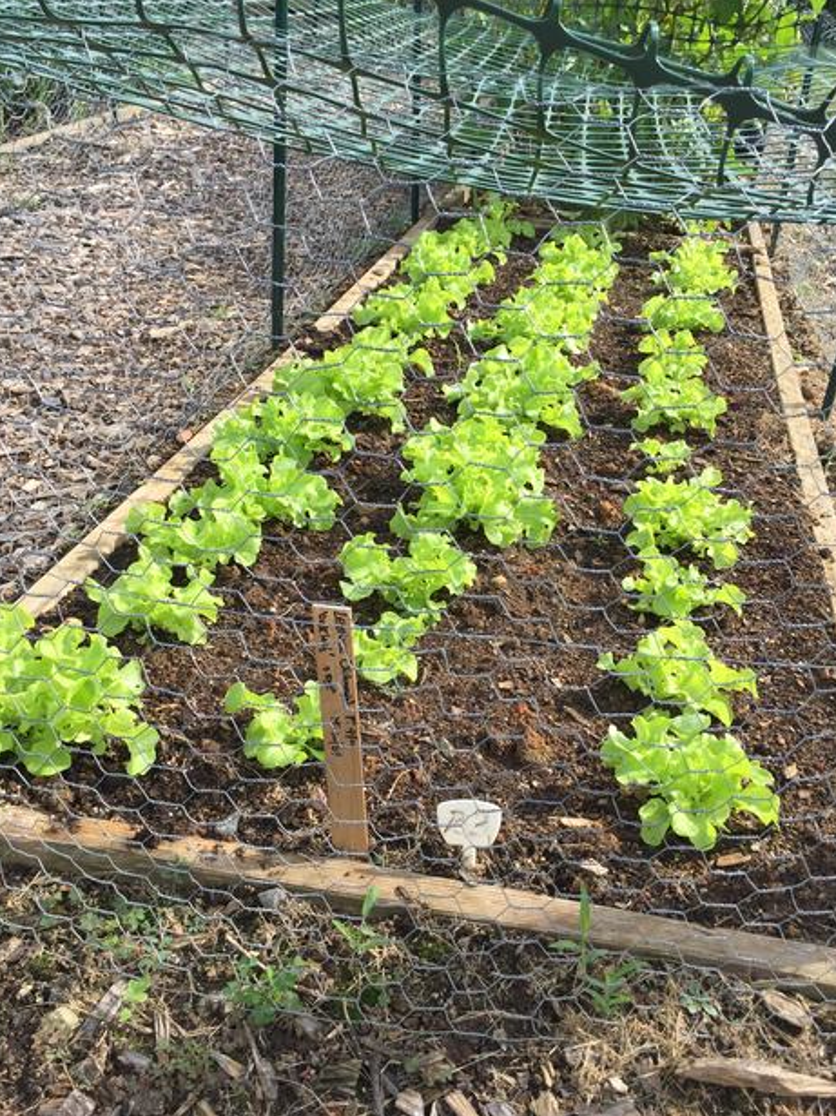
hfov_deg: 42.9
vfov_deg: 55.4
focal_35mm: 33
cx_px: 460
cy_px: 563
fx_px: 1063
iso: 32
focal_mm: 4.15
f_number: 2.2
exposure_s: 1/879
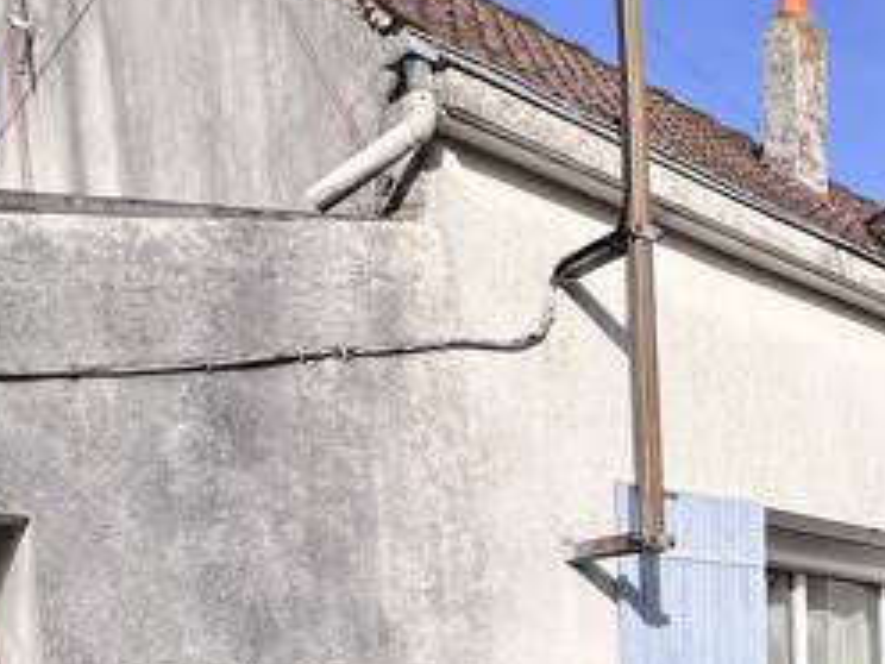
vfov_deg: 28.1
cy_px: 871
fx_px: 1074
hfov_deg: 37.4
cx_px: 978
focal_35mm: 42
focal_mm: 1.57
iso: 32
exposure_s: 1/2732
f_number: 1.8
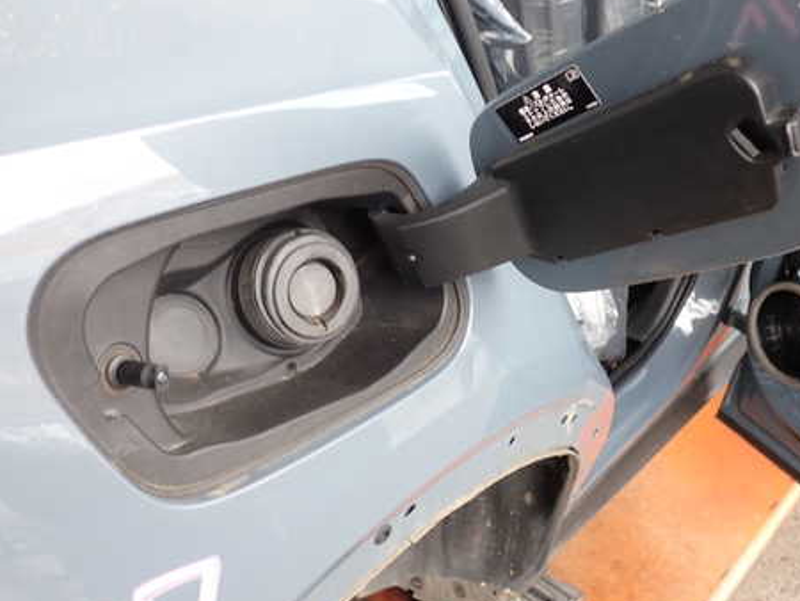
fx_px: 925
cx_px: 475
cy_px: 258
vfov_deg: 35.9
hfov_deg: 46.5
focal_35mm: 40
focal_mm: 5.4
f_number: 2.3
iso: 160
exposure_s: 1/60
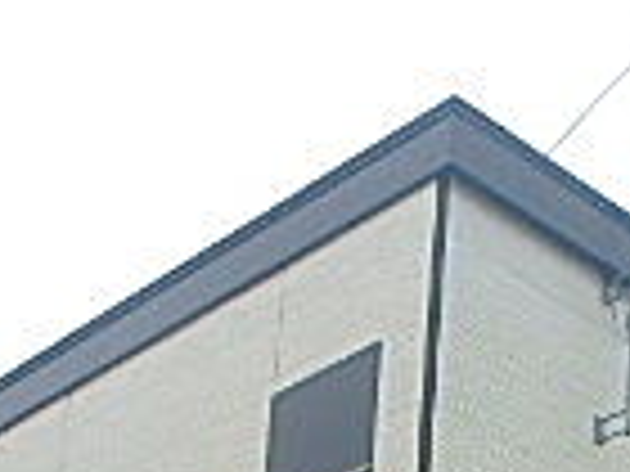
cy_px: 895
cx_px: 630
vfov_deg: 13.5
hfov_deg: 19.8
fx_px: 1747
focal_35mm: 96
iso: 125
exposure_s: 1/500
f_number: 3.5
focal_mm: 3.7
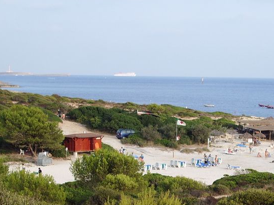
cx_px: 224
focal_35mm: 117
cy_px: 157
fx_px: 926
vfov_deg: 12.6
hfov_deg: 16.7
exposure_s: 1/200
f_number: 3.5
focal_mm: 10.2
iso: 50
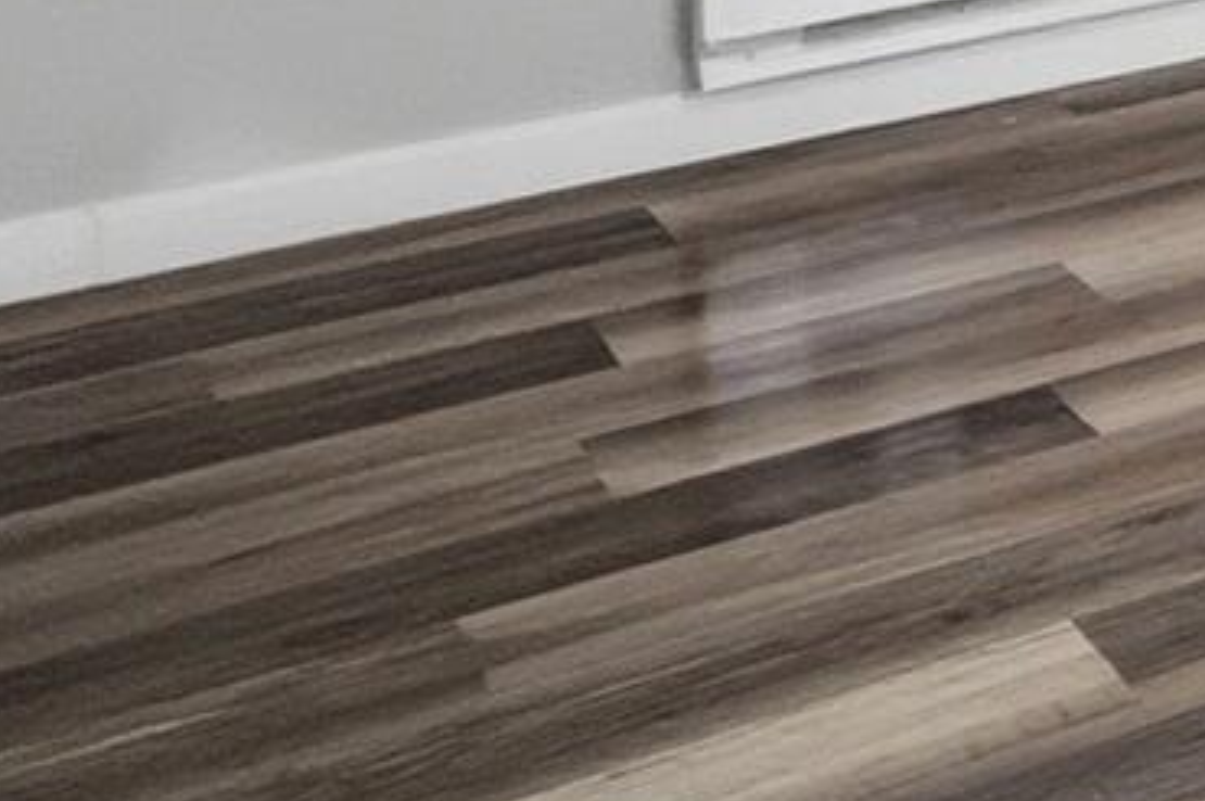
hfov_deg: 13.7
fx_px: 2709
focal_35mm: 81
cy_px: -847
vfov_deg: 14.0
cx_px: 3126
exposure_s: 1/160
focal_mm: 10
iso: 100
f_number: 4.5
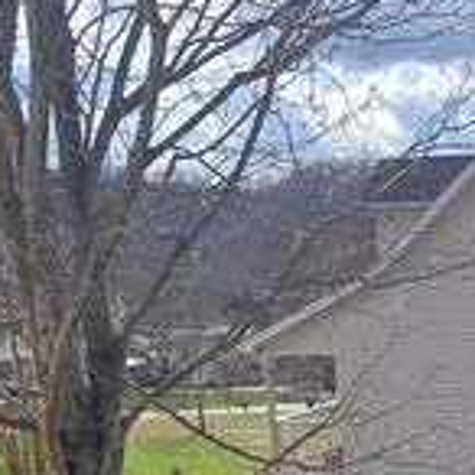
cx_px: 522
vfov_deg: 23.7
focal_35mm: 67
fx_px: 1040
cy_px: 556
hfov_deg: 24.1
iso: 50
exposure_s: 1/3809
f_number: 2.2
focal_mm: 2.2
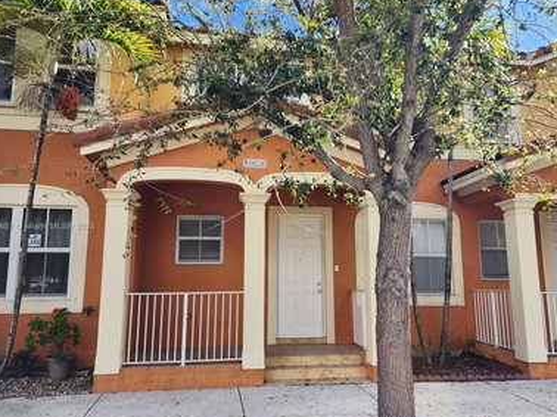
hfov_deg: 67.3
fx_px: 418
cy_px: 227
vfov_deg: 52.9
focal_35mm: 26
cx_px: 284
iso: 12
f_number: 1.8
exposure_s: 1/286
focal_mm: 6.4
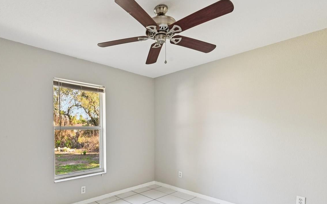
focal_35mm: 20
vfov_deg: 58.8
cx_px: 129
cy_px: 129
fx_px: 178
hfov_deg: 83.9
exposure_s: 1/50
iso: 400
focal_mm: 14
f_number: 8
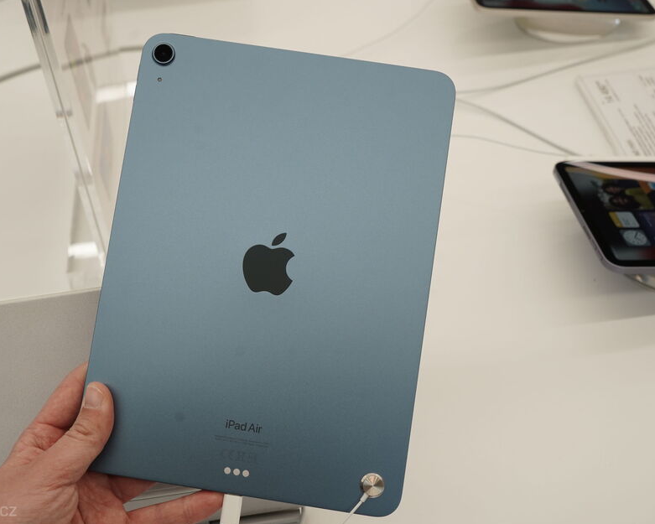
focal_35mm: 45
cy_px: 267
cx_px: 270
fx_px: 872
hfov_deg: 41.0
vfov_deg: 33.4
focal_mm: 39
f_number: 7.1
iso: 1000
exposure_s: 1/160
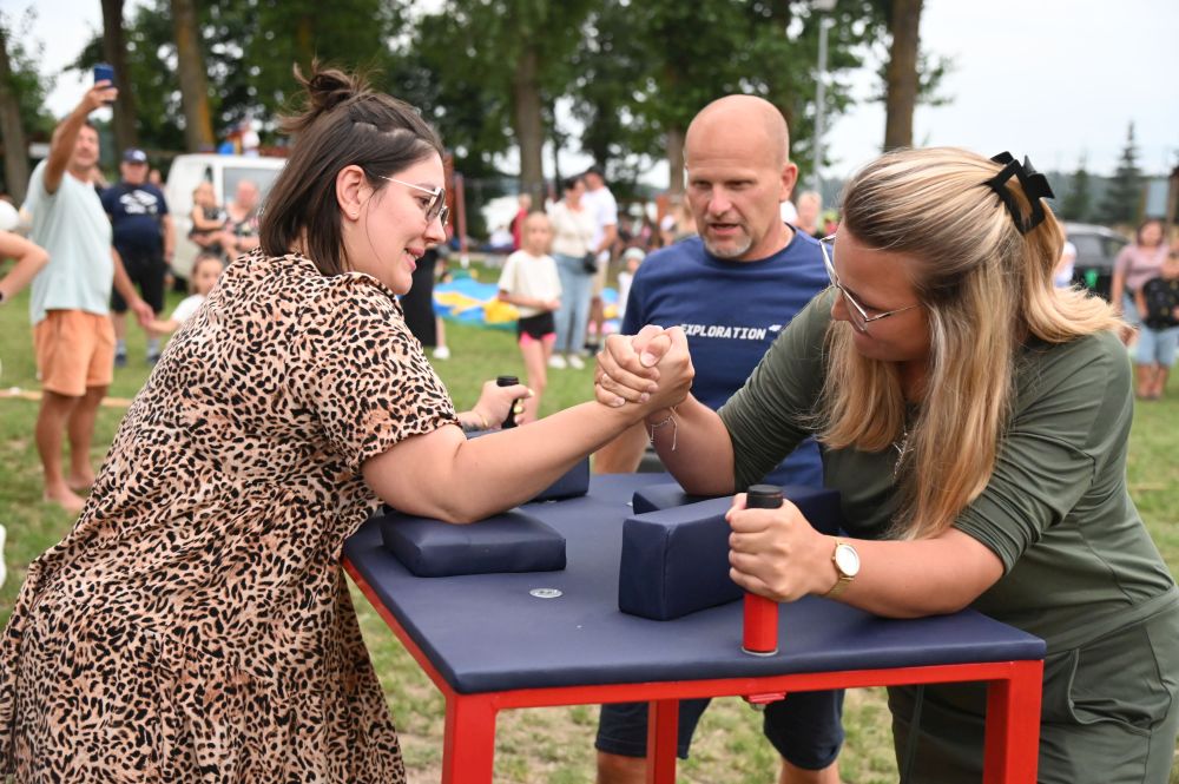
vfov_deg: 28.0
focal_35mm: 48
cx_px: 590
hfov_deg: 41.1
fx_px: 1571
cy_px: 392
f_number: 4
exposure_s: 1/1000
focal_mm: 48
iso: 6400
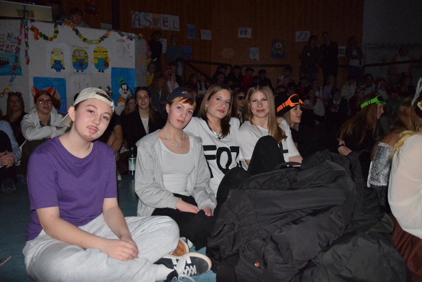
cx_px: 211
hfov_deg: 61.9
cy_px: 141
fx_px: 352
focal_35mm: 30
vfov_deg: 43.6
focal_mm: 20
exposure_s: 1/60
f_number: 2.8
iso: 2200
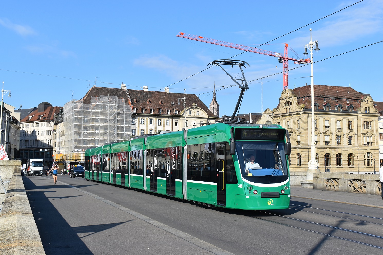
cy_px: 128
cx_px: 192
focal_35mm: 51
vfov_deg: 26.5
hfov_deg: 38.9
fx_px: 543
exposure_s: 1/400
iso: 200
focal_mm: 34
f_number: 10
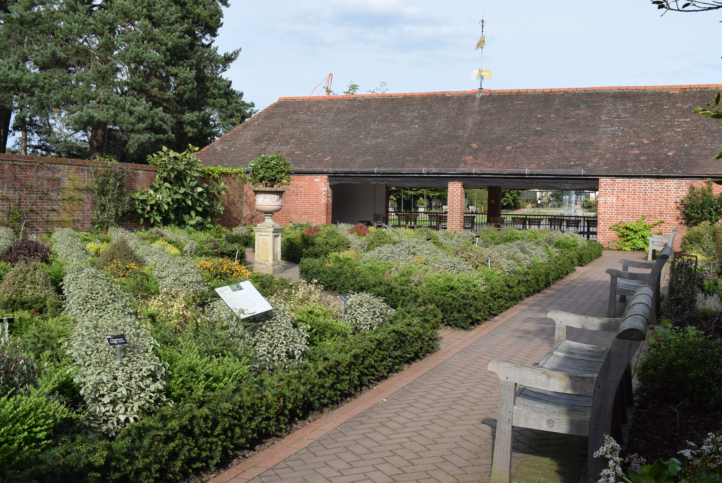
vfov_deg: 35.6
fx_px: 753
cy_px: 242
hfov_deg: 51.2
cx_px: 361
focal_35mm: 38
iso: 200
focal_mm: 25
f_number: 9
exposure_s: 1/320
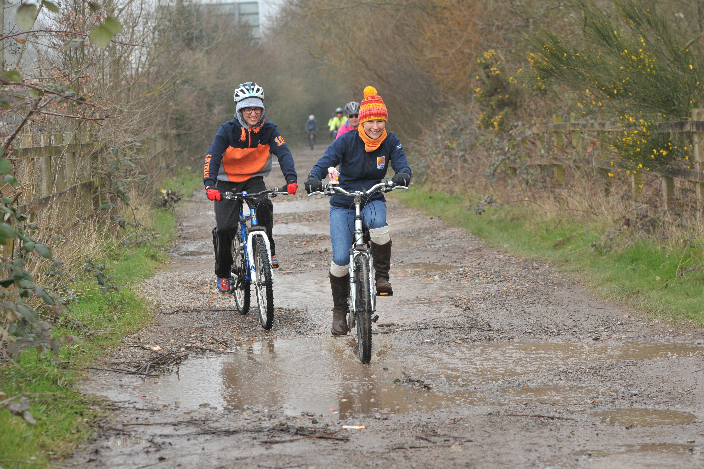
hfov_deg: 16.8
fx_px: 2384
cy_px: 234
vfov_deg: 11.2
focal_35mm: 122
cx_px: 352
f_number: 7.1
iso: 1000
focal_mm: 122
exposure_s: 1/1250
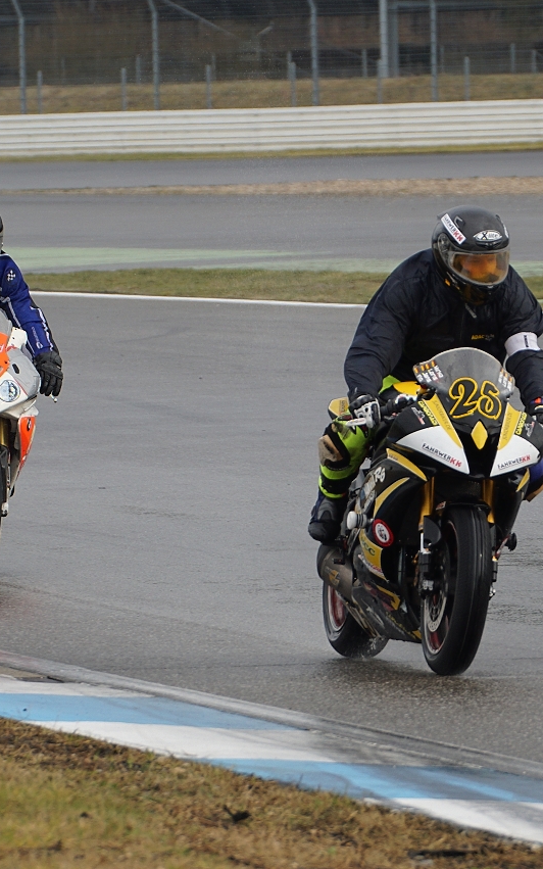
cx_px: 246
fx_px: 8712
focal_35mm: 368
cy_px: 434
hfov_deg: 3.6
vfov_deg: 5.7
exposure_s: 1/320
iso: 125
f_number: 5.6
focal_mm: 160
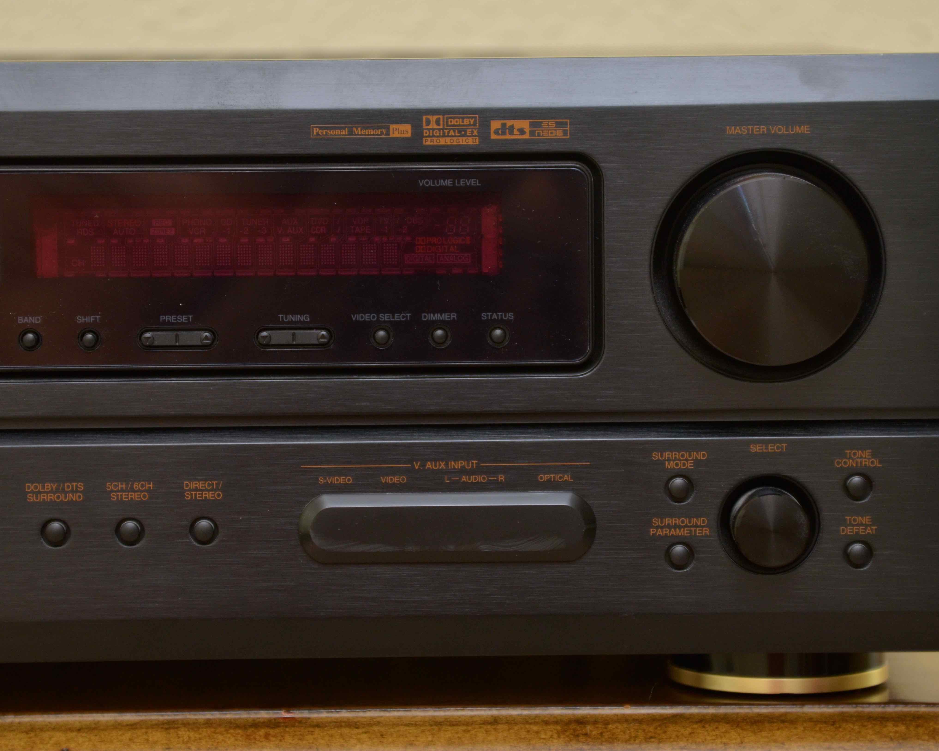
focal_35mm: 145
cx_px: 469
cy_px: 375
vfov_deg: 10.7
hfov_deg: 13.3
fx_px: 4018
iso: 500
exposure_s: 1/60
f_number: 5
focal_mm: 85
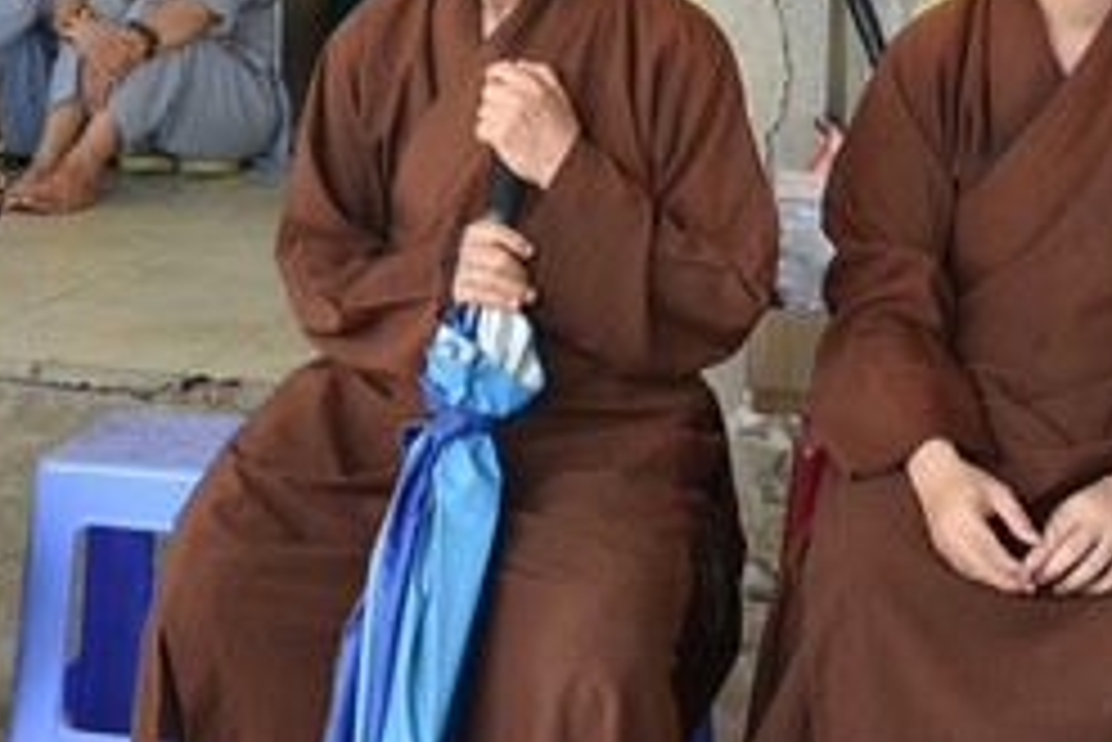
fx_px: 3091
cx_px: 261
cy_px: -22
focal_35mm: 100
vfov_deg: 13.5
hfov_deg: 20.2
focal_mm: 38
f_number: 4.5
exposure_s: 1/80
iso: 400
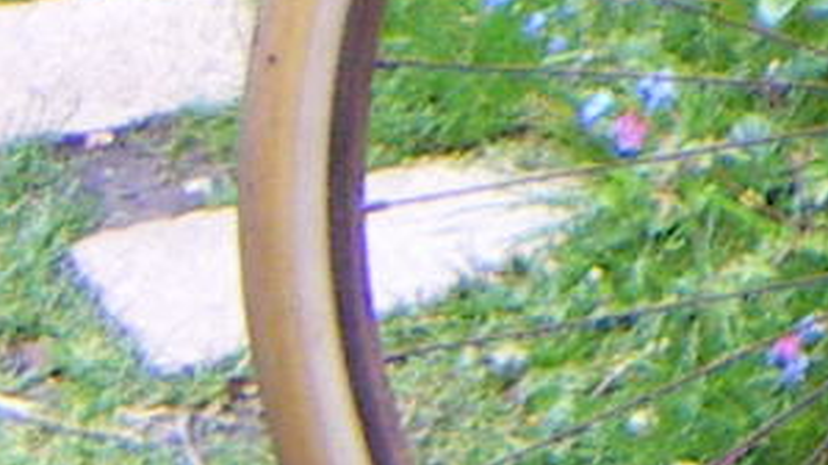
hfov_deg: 9.6
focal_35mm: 210
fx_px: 4609
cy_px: -570
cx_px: 1656
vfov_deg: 5.6
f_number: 2.8
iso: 125
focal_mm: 4.7
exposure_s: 1/50
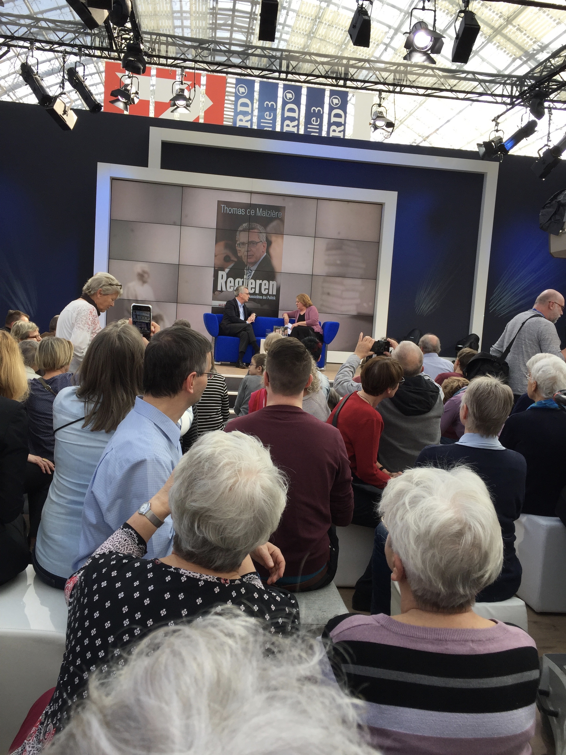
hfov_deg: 48.2
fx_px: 632
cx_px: 283
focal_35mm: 29
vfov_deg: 61.7
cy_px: 378
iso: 32
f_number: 2.2
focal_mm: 4.15
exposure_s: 1/324
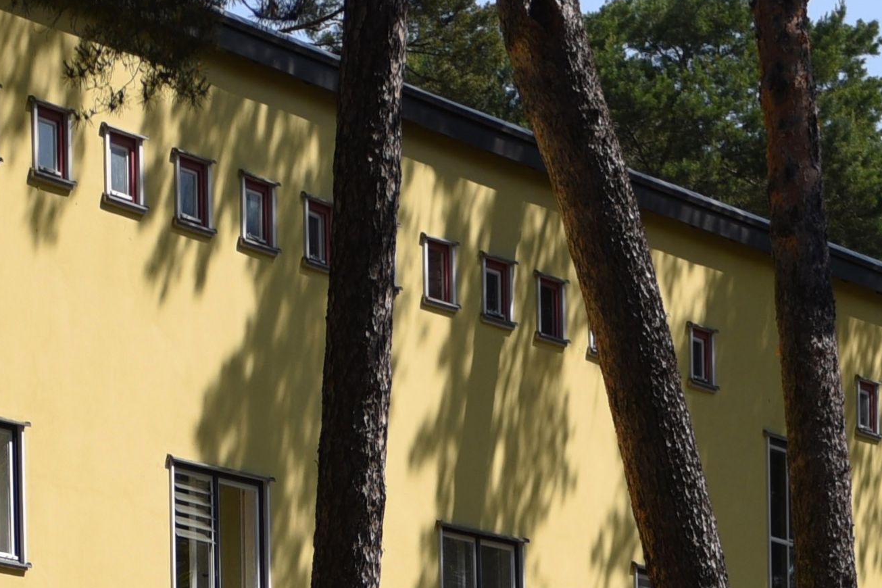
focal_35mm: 230
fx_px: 5635
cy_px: 970
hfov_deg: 8.9
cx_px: 118
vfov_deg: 5.9
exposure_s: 1/3200
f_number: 2.8
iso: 125
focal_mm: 50
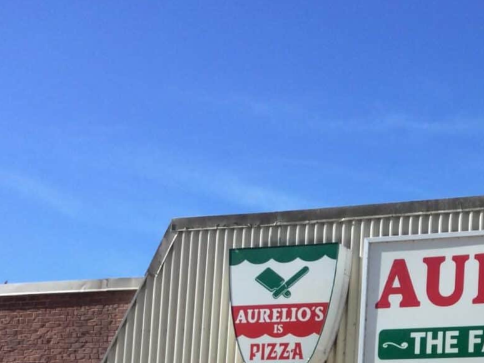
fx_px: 1147
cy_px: 449
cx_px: 488
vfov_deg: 17.1
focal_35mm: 82
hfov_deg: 22.9
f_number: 2.4
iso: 25
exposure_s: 1/754
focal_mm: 3.3
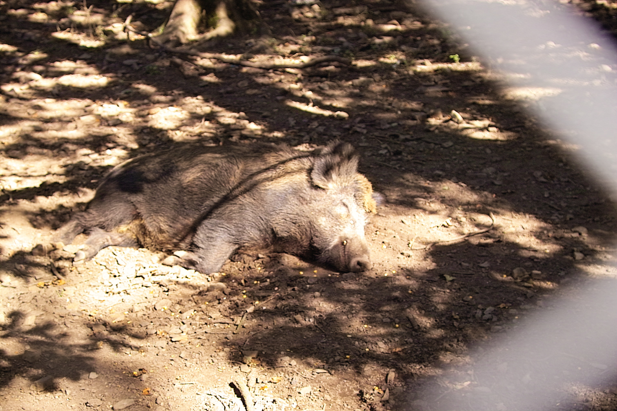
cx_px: 308
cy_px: 206
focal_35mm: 68
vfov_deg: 20.0
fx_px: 1165
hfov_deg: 29.7
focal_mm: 40
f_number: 4.5
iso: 100
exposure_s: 1/90
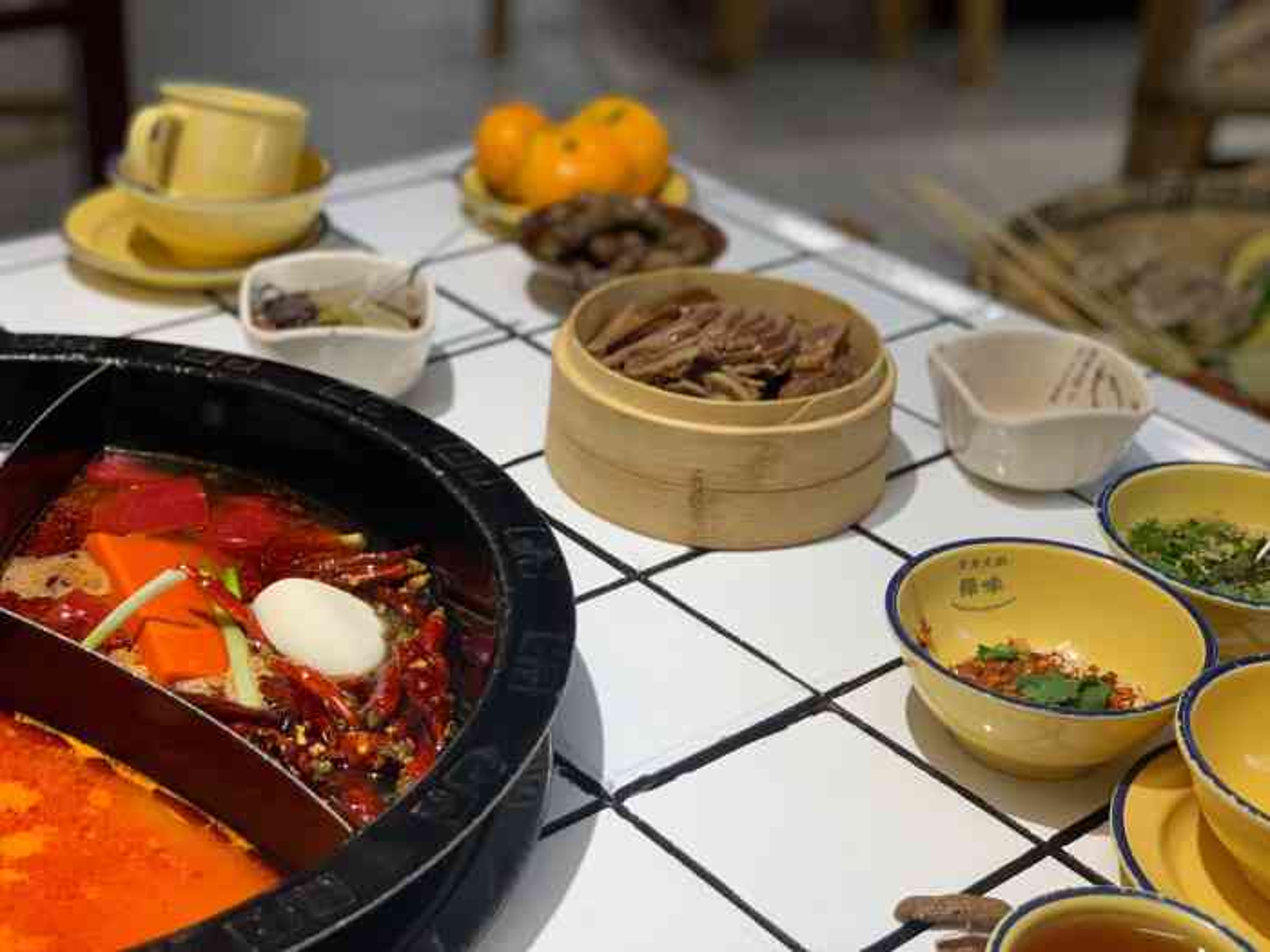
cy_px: 476
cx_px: 635
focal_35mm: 52
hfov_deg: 36.8
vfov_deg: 28.0
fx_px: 1908
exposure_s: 1/122
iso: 100
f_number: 2.4
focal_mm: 6
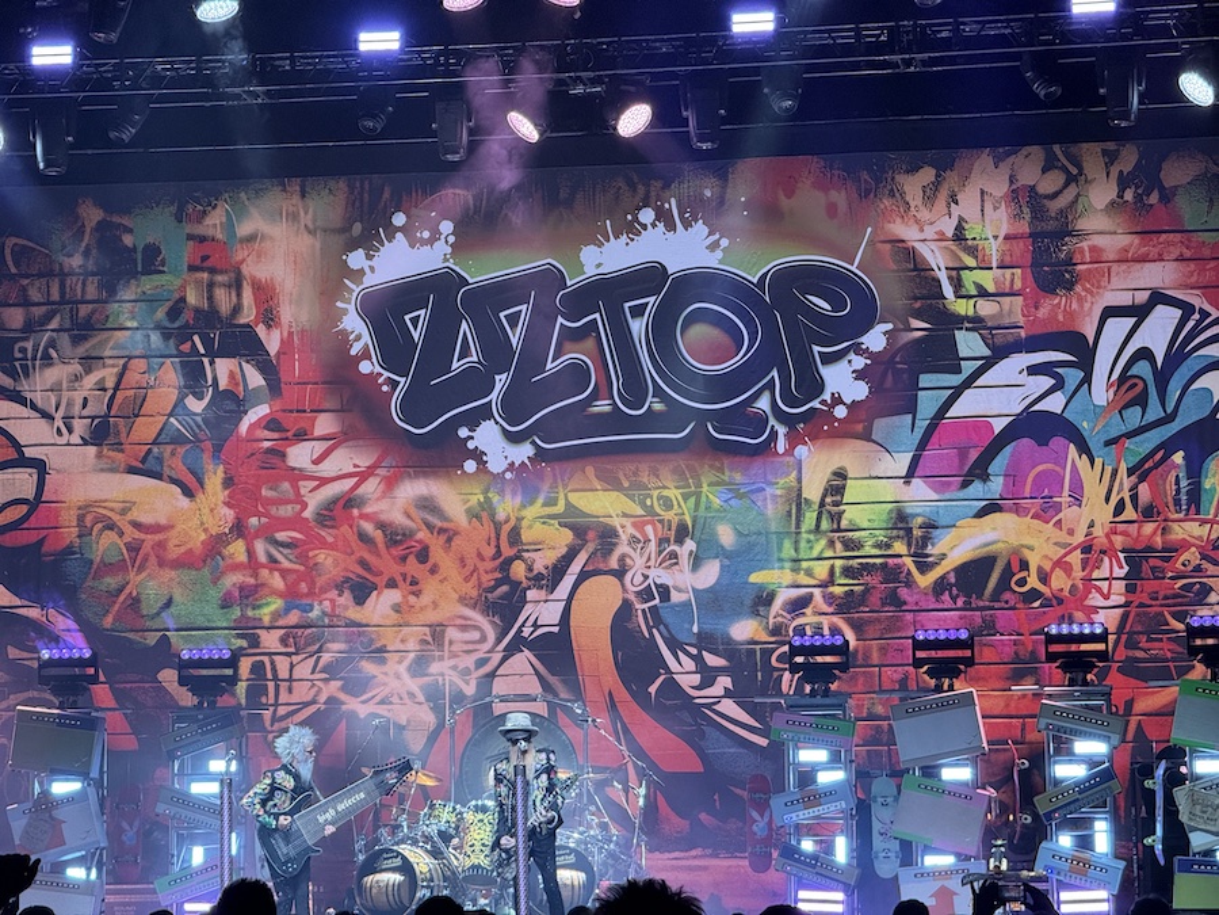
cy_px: 458
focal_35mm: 120
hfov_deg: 16.4
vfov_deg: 12.3
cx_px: 610
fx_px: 4226
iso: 200
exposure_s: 1/100
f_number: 2.8
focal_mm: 15.66
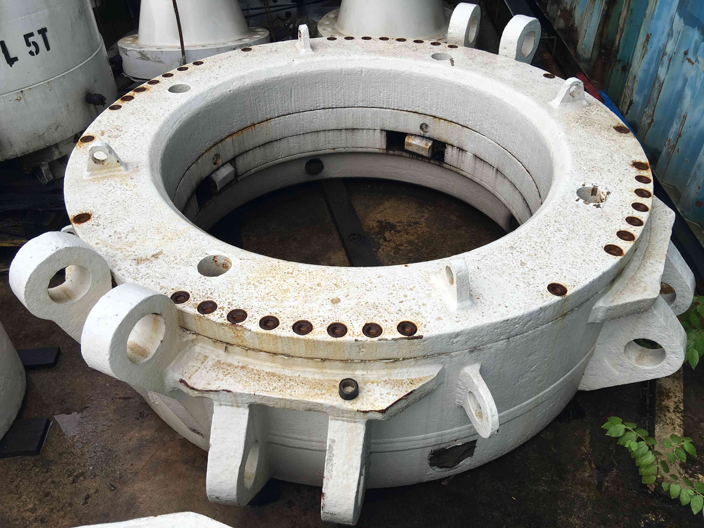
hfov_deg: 61.7
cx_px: 352
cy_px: 264
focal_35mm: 29
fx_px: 590
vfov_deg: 48.2
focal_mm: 4.15
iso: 25
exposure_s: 1/463
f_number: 2.2
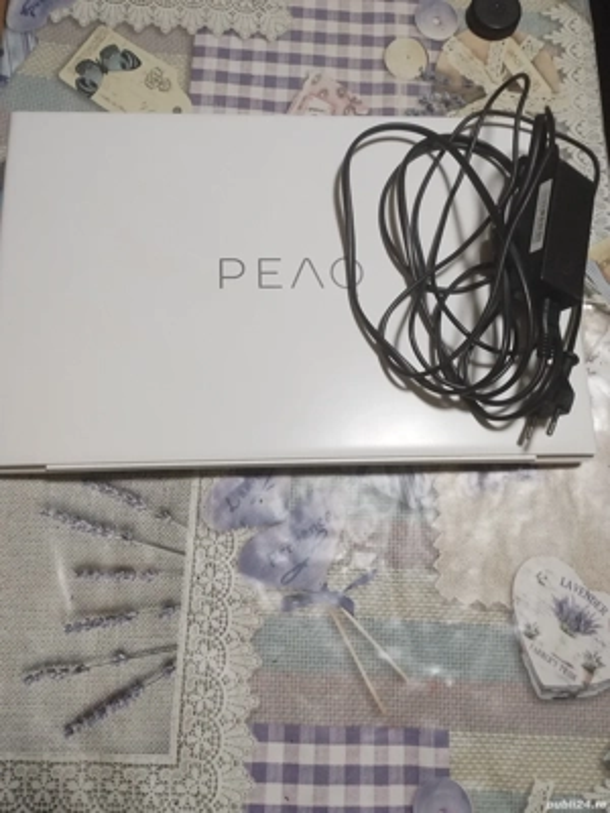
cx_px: 305
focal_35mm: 26
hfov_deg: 53.1
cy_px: 406
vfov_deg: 67.3
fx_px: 611
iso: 345
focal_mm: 4.25
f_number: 1.8
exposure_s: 1/20
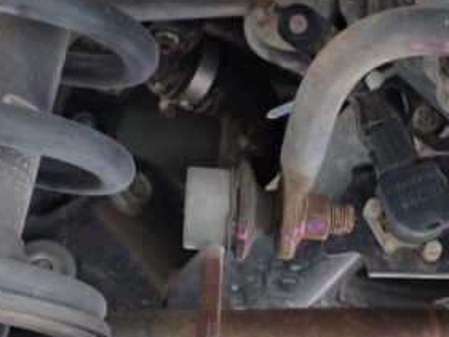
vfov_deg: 18.2
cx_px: 391
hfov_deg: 23.6
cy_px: 222
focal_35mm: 81
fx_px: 1051
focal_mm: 6.83
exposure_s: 1/10
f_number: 2.7
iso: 800
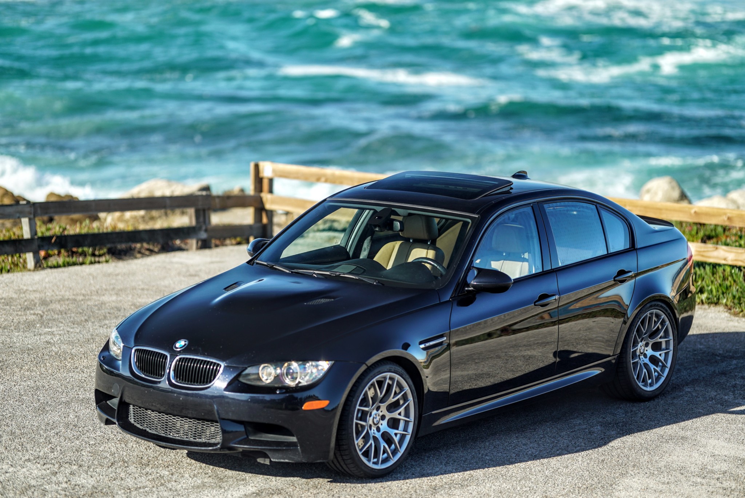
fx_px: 2174
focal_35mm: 105
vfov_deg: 13.1
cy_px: 249
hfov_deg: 19.4
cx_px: 372
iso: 100
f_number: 1.4
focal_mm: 105
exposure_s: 1/2500
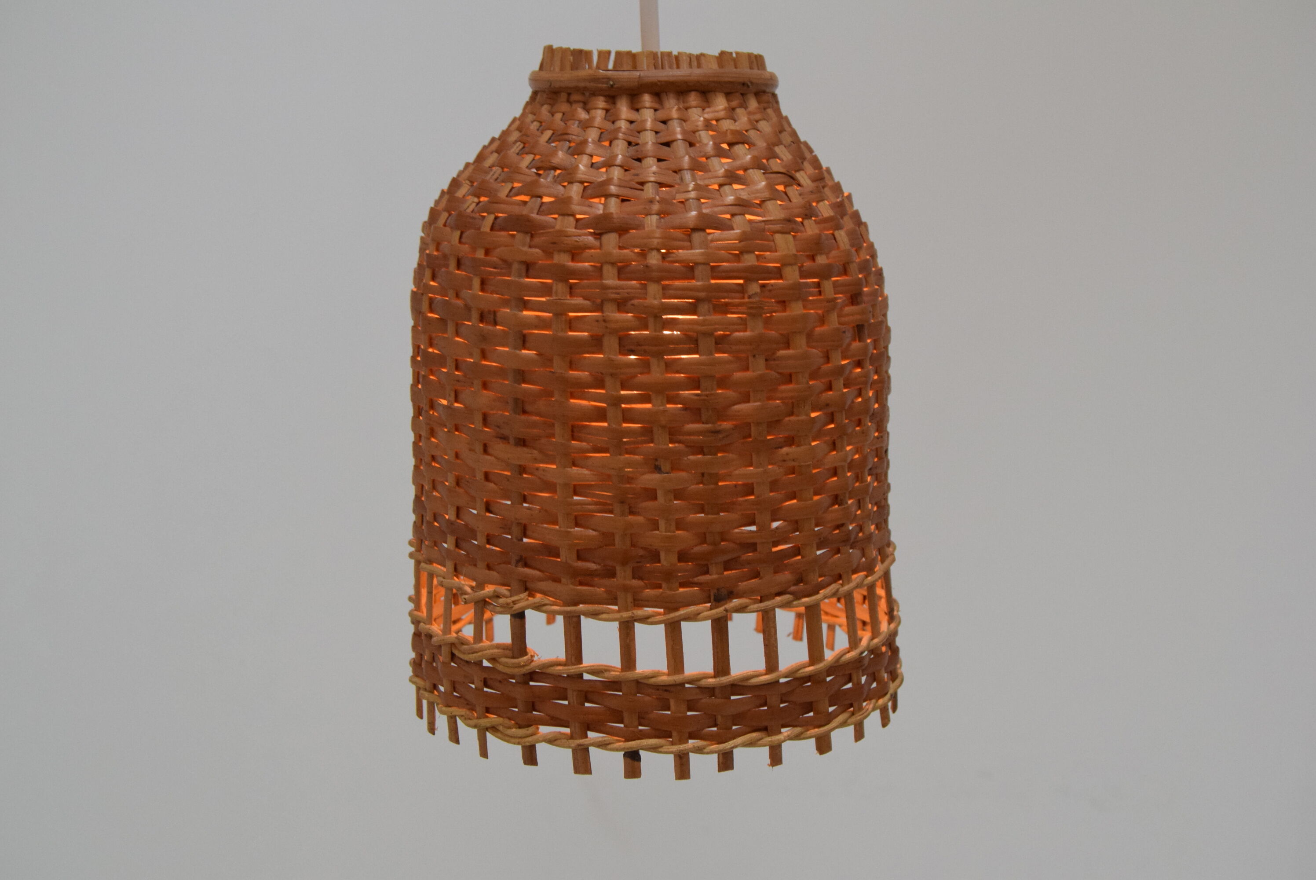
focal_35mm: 45
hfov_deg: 43.6
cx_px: 658
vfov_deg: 29.9
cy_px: 440
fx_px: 1646
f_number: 7.1
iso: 1600
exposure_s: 1/200
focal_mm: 30
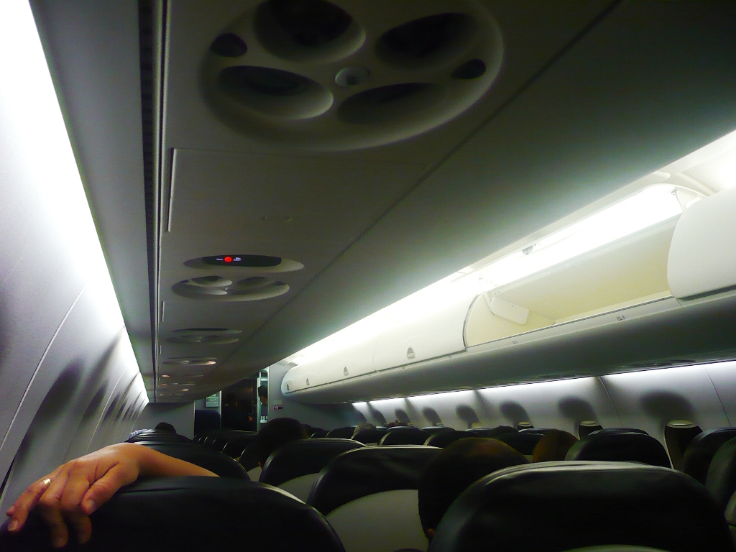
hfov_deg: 52.6
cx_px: 368
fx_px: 744
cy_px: 276
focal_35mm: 35
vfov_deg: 40.7
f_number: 2.8
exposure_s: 1/30
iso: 200
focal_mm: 5.8
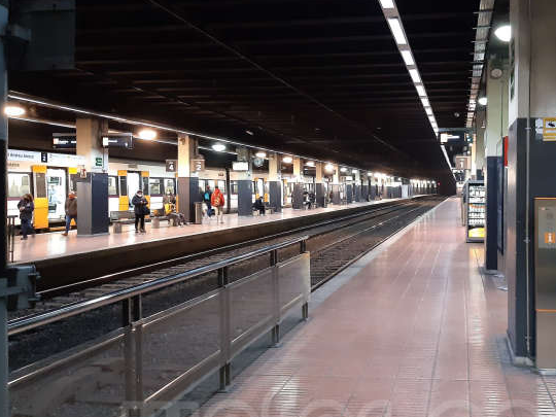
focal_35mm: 37
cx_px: 366
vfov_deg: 38.7
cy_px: 210
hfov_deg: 49.4
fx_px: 594
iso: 640
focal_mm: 3.92
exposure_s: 1/20
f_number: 1.7
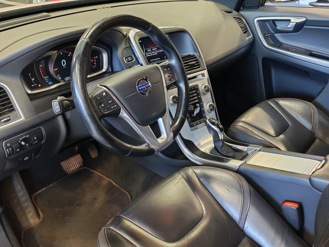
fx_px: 333
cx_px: 165
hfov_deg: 52.6
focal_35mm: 35
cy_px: 121
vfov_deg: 40.7
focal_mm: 6.12
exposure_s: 1/50
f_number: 1.9
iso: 764
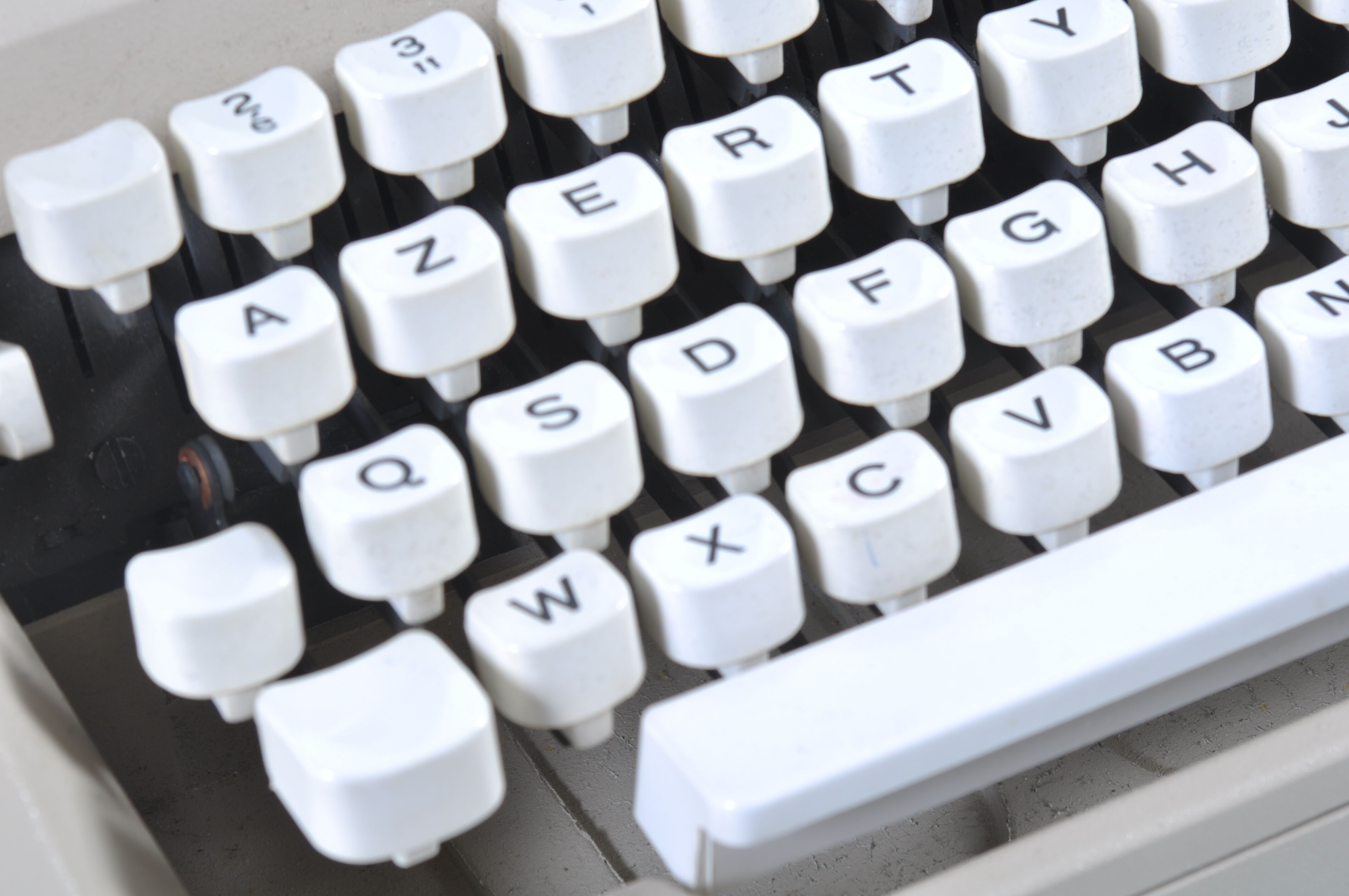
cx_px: 674
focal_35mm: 158
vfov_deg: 8.7
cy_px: 448
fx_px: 5895
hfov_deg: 13.1
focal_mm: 105
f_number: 14
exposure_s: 1/100
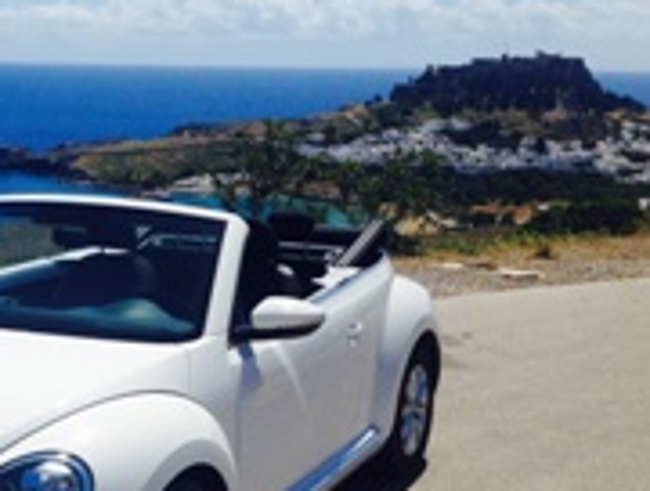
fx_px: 1205
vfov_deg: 22.8
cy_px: 370
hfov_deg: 29.1
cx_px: 83
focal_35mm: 64
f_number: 2.4
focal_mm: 4.12
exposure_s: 1/4184
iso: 50
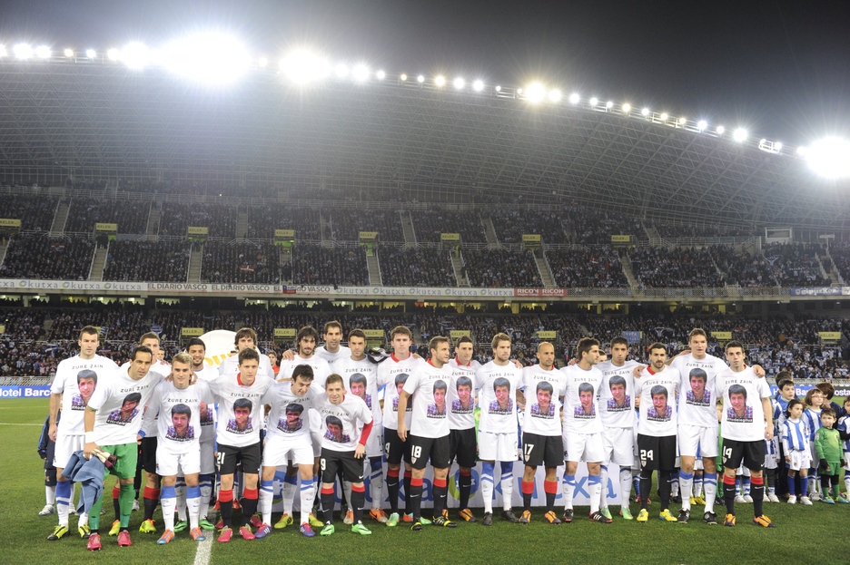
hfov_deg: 48.5
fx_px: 944
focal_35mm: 40
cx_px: 425
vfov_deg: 33.4
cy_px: 282
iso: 3200
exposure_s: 1/250
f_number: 4
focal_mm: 40
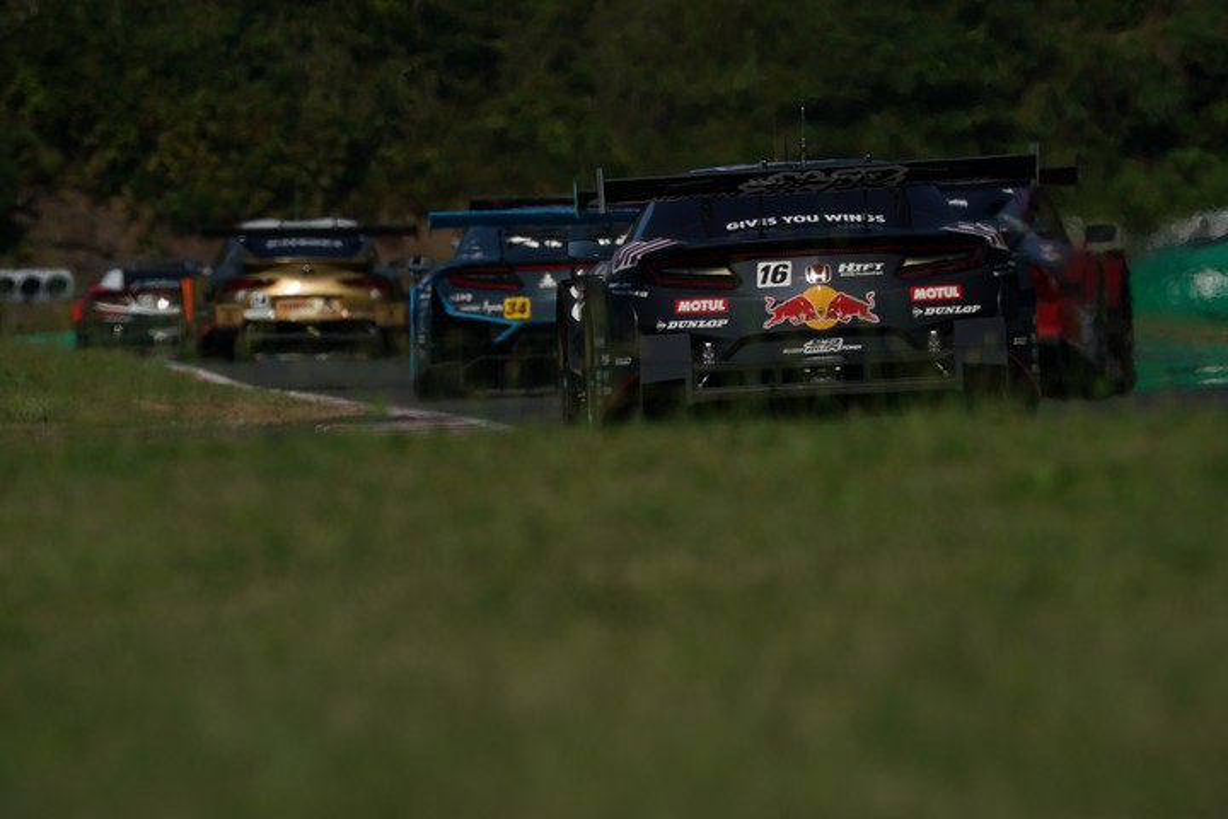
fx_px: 20465
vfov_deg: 2.3
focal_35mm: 600
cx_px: 614
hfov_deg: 3.4
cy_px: 410
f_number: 11
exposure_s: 1/1000
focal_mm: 600
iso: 200
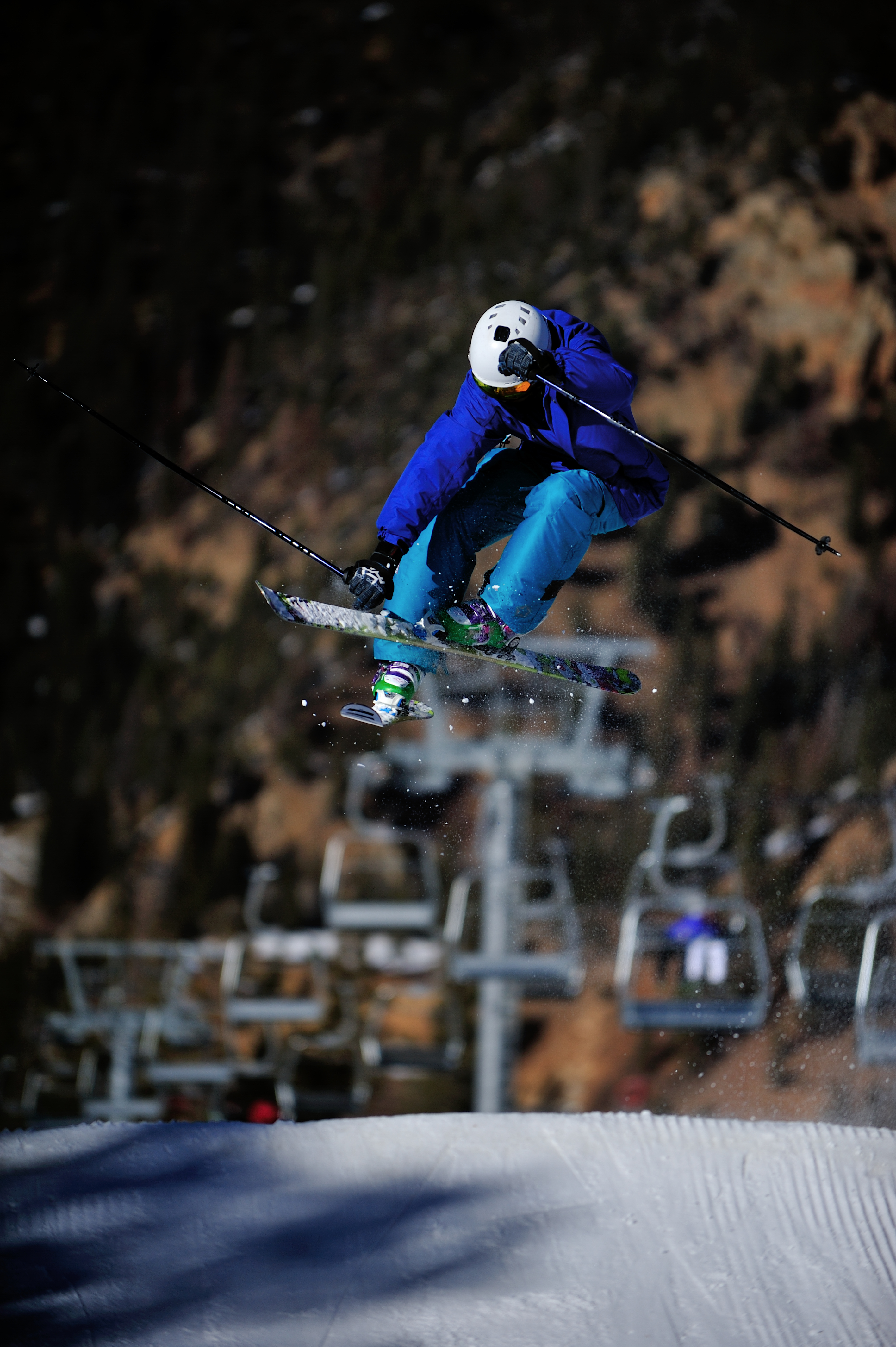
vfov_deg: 10.3
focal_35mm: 200
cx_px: 448
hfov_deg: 6.9
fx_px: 7476
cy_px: 674
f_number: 2.8
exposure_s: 1/8000
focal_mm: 200
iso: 200
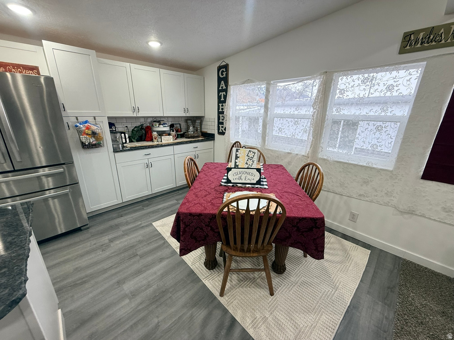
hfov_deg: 102.1
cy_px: 170
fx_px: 184
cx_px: 227
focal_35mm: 14
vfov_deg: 85.7
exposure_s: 1/120
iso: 100
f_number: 2.2
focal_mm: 2.22
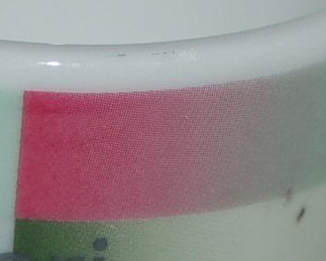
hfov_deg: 3.8
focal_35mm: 515
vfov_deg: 3.0
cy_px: 126
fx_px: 4967
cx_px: 123
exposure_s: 1/125
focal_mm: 80
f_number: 7.1
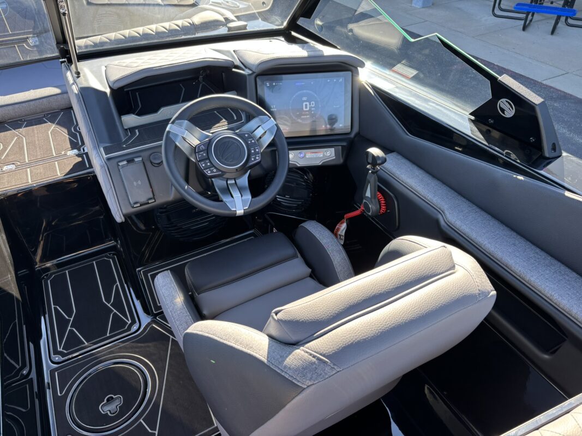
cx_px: 291
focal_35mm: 26
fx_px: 437
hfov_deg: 67.3
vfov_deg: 53.1
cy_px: 218
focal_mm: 5.96
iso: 40
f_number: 1.6
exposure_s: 1/141
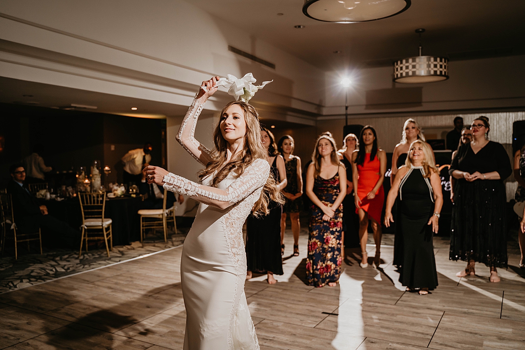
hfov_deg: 58.7
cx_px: 262
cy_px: 175
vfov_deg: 41.1
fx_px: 467
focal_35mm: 32
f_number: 2.8
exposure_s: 1/250
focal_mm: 32
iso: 400
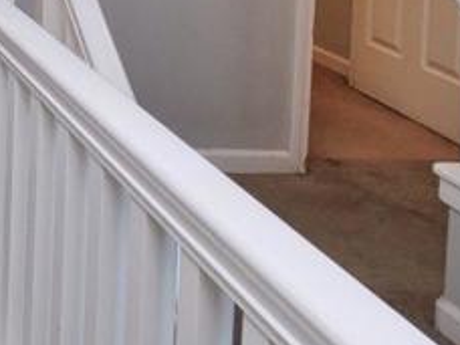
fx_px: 837
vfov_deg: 19.9
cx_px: -238
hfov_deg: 23.9
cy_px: -186
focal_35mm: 63
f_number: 4
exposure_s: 1/160
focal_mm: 7
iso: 800
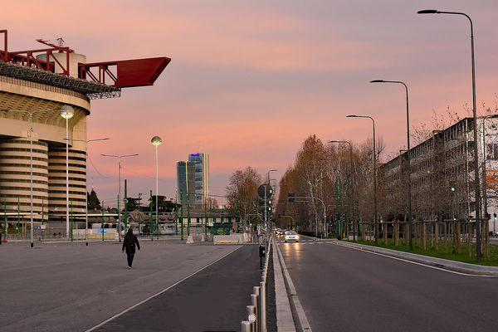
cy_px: 166
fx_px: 1037
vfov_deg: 18.2
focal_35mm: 75
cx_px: 249
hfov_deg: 27.0
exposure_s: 1/80
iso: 500
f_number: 5.6
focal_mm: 50
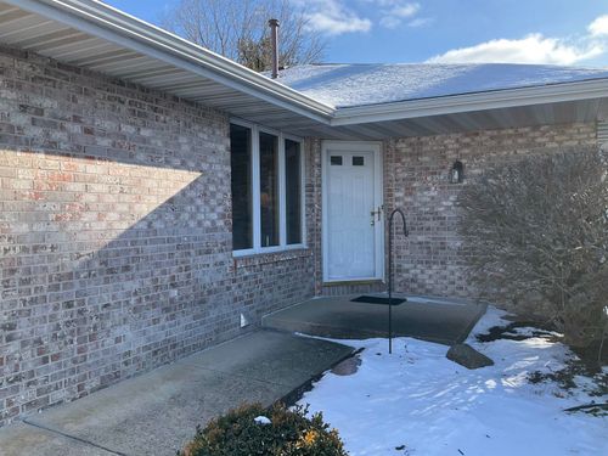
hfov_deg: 61.7
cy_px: 228
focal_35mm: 29
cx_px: 304
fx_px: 509
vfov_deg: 48.2
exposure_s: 1/770
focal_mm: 3
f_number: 1.8
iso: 25
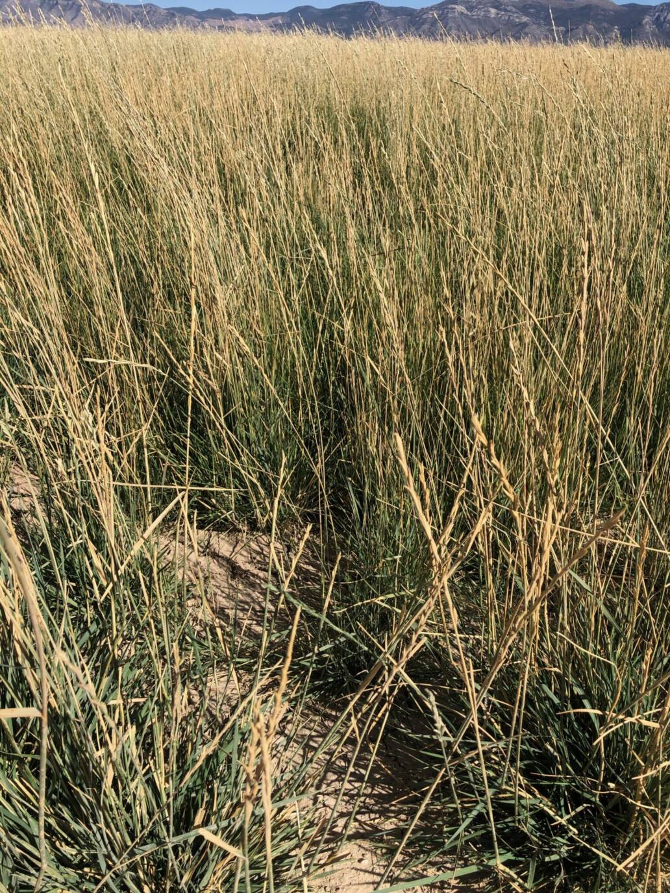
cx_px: 335
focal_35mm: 28
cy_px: 446
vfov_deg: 63.4
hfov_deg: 49.7
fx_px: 723
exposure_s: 1/2315
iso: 20
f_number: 1.8
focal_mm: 3.99
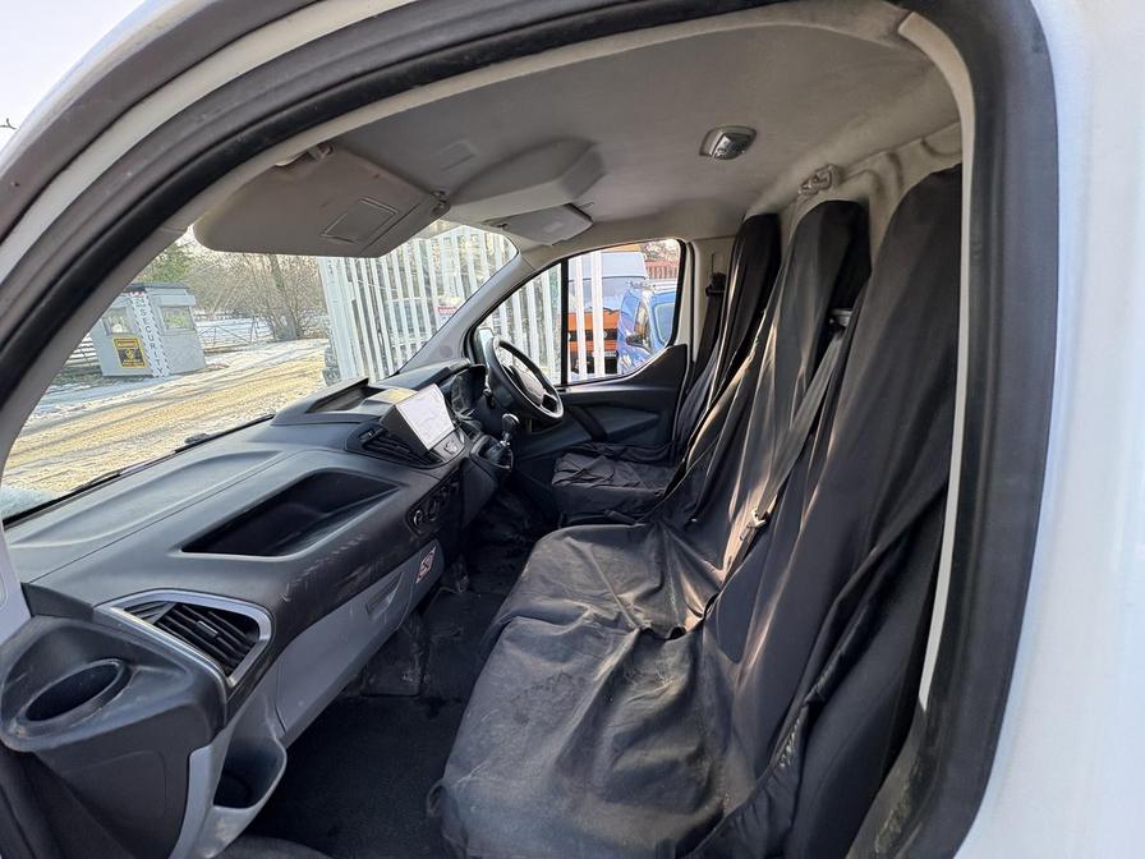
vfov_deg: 85.7
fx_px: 463
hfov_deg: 102.1
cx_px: 572
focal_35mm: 14
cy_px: 430
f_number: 2.2
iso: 80
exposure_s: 1/136
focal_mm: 2.22
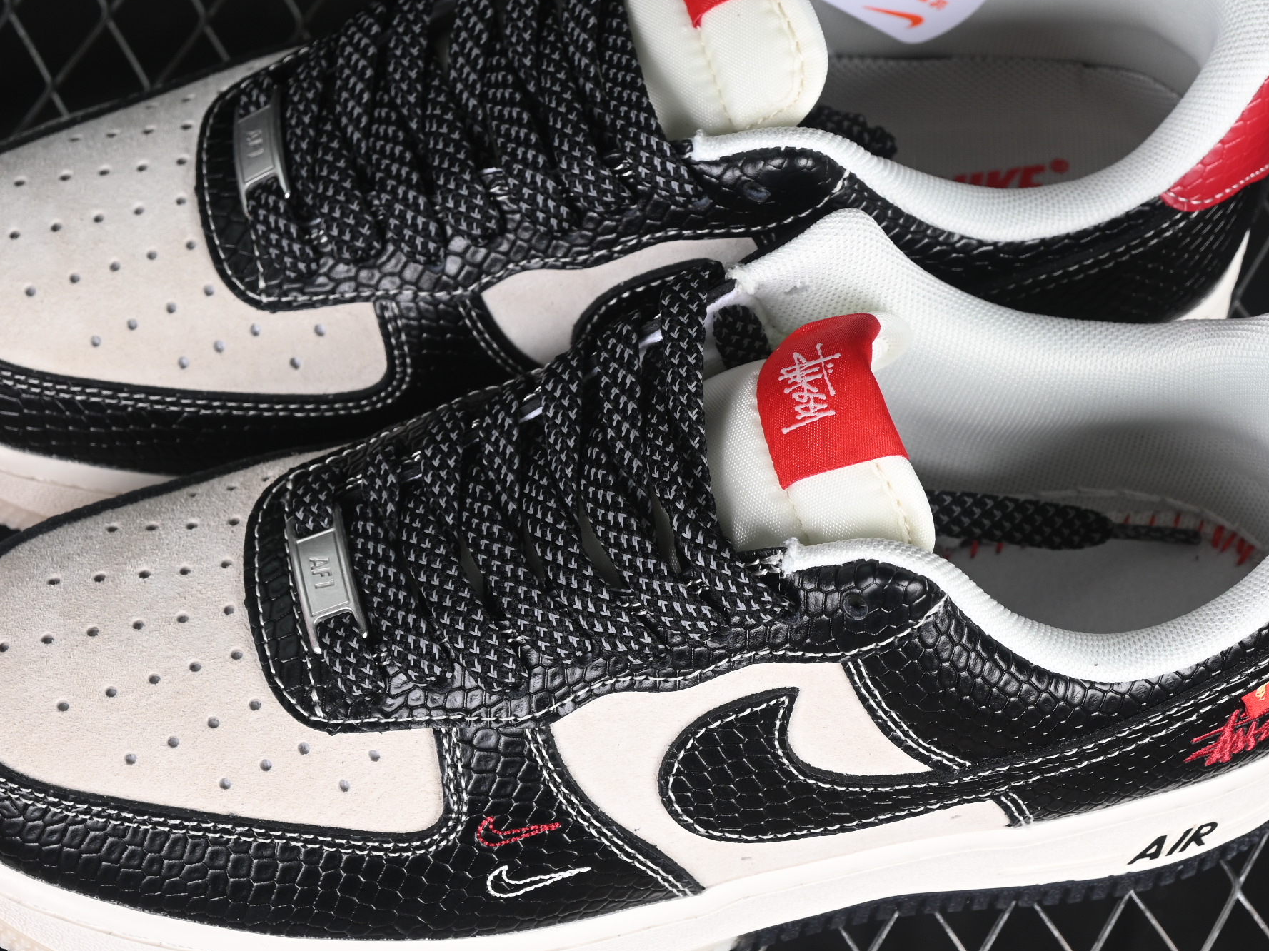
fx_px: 4142
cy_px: 418
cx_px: 628
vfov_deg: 13.1
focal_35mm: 113
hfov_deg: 17.4
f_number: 6.3
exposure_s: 1/60
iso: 160
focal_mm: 50
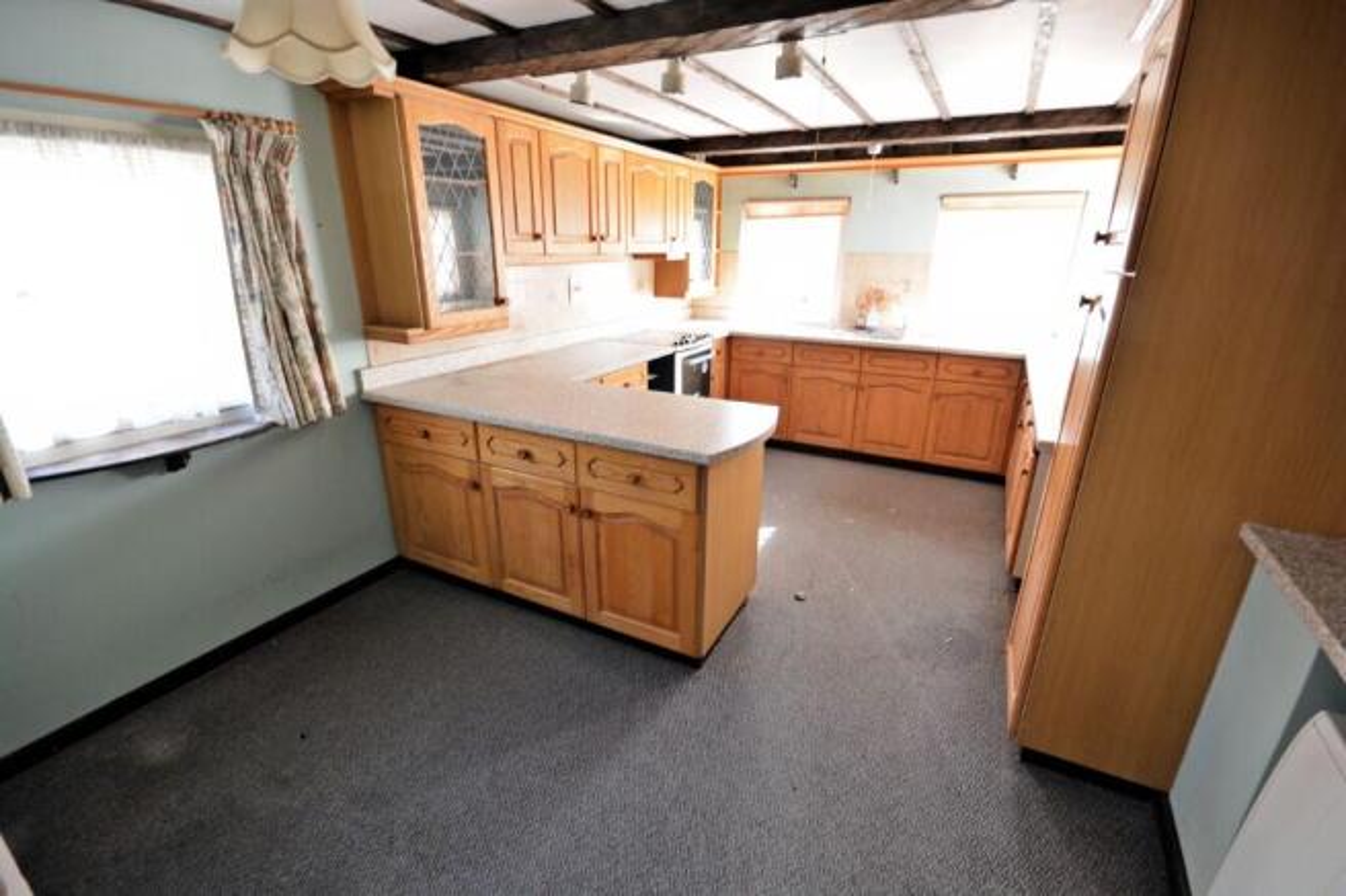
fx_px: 561
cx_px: 673
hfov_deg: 100.4
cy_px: 448
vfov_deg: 77.3
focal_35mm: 15
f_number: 8
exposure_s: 1/5
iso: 400
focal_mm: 10
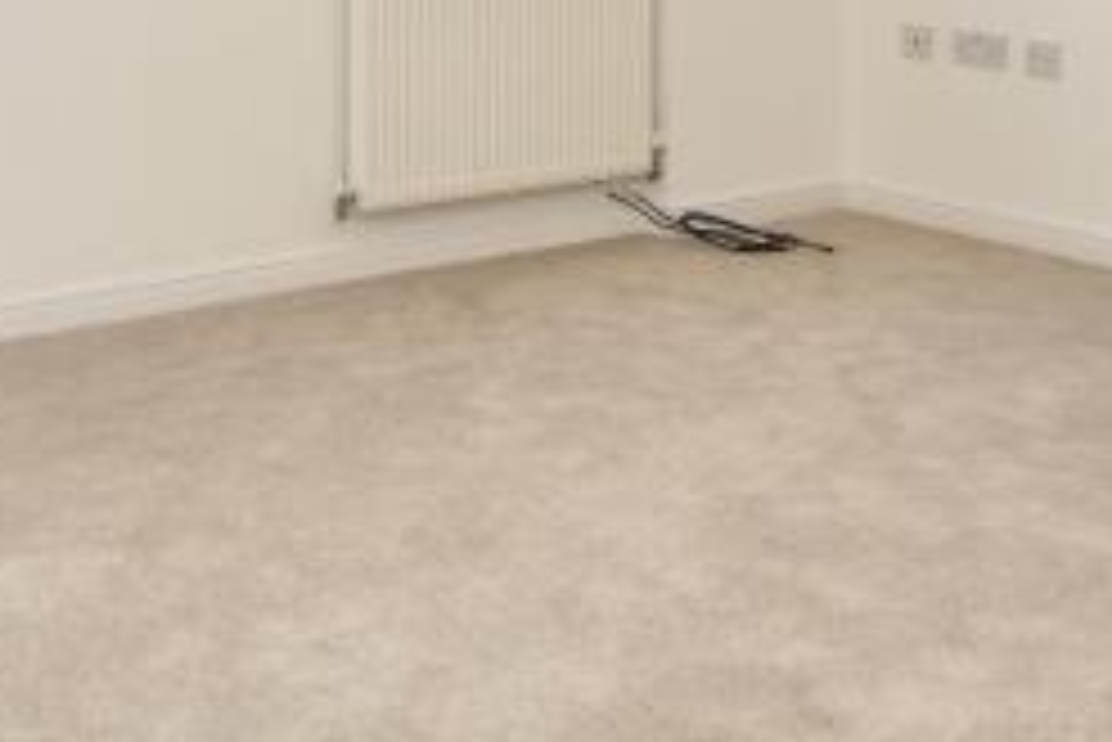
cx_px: 185
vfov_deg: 21.3
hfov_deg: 33.2
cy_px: -205
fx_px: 1793
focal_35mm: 58
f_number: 4
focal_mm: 14
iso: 500
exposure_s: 1/160
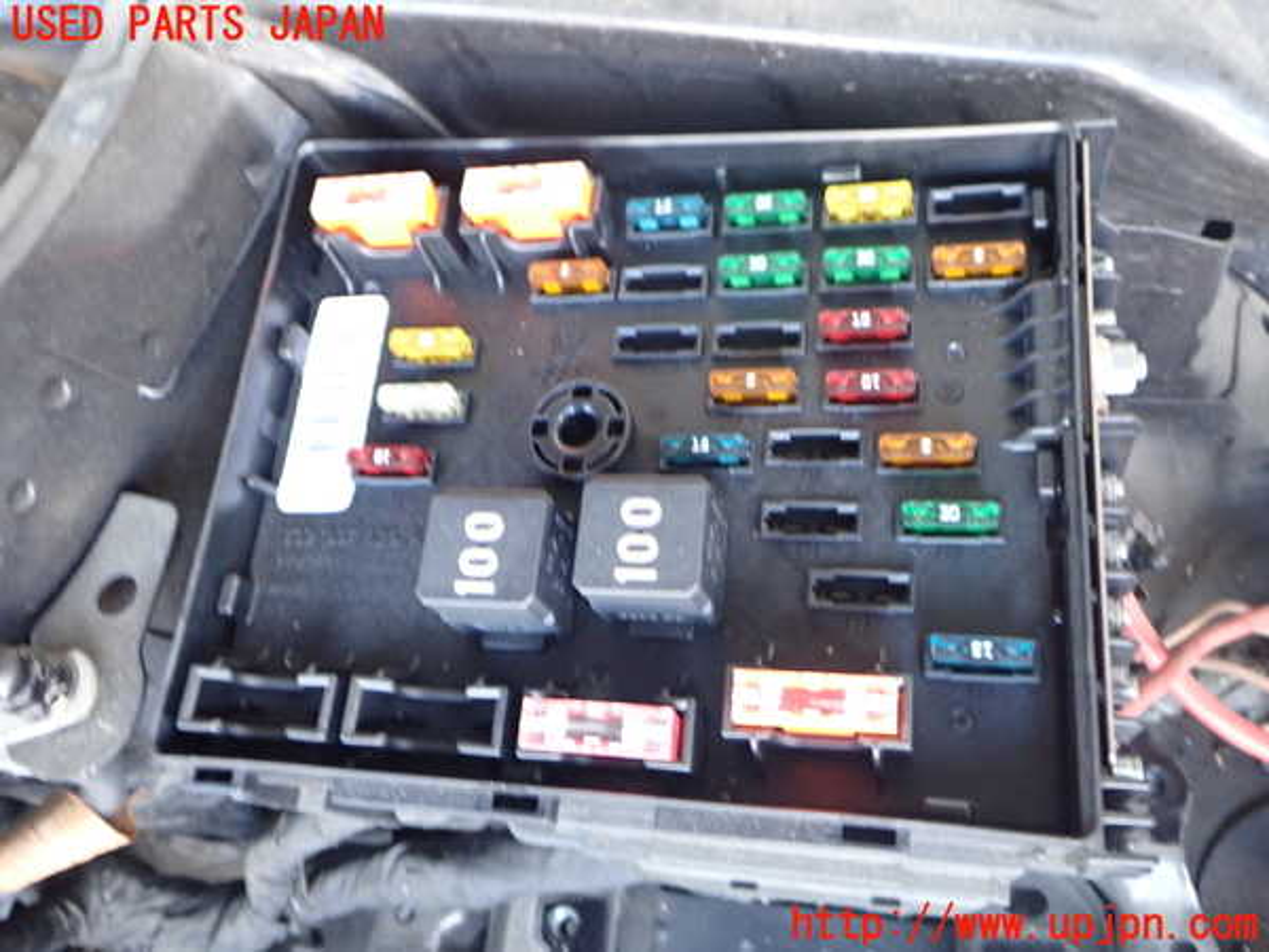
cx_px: 634
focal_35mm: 30
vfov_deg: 46.8
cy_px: 476
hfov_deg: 60.0
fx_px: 1100
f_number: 2.3
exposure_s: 1/30
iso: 500
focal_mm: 5.4
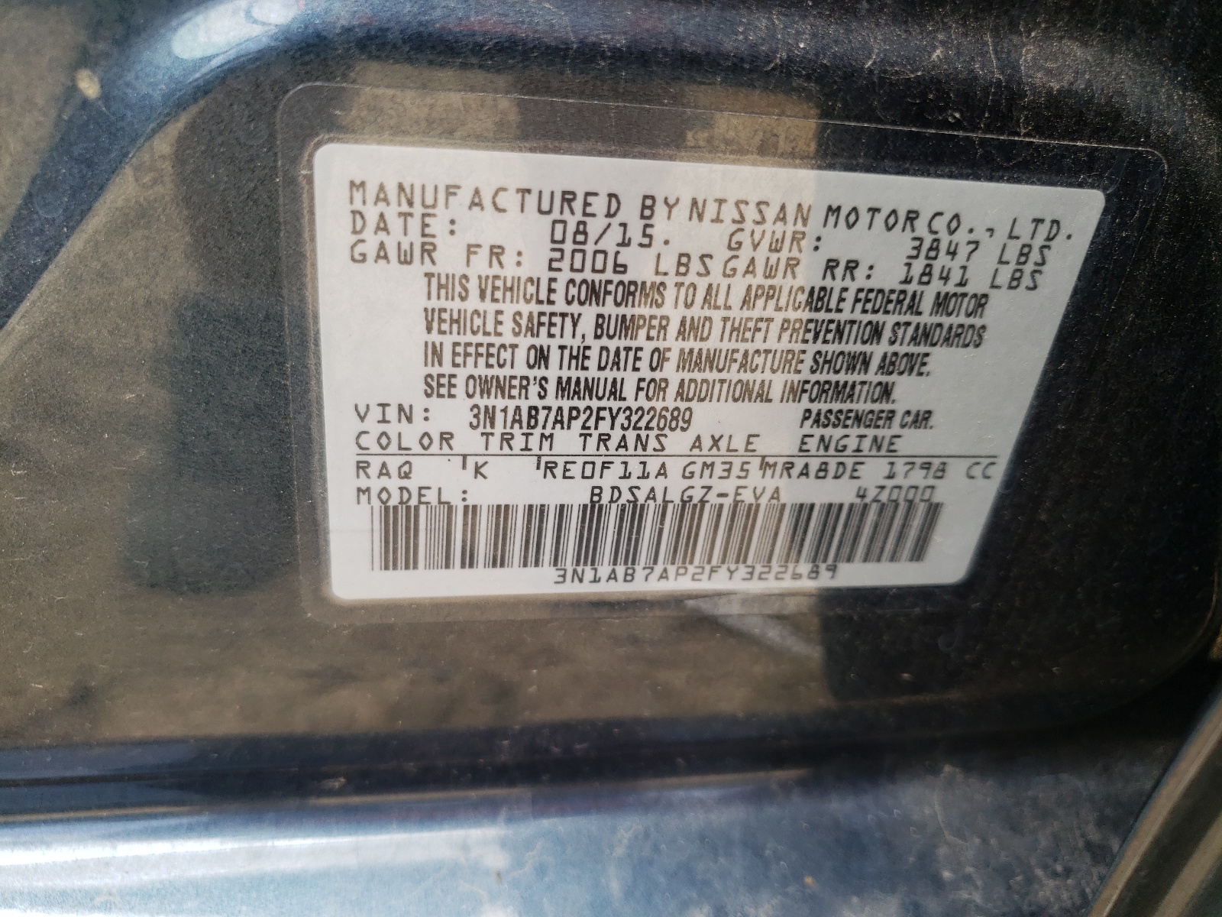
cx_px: 611
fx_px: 918
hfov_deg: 67.3
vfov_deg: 53.1
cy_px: 458
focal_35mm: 26
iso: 50
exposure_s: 1/263
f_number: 1.5
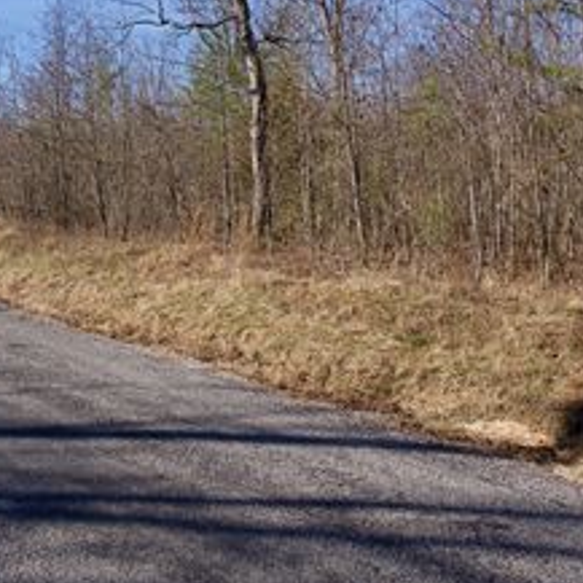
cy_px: 179
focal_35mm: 47
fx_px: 896
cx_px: 164
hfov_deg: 35.4
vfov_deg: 35.6
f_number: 10
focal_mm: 24
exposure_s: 1/160
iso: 100
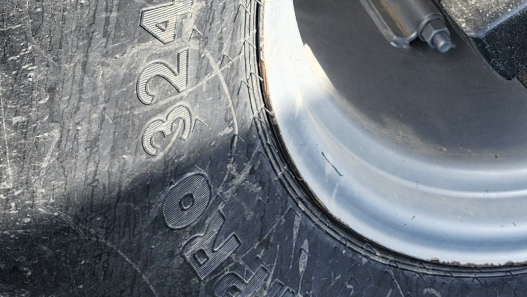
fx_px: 1314
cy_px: -267
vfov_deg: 11.7
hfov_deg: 22.4
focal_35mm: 94
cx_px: 421
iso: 25
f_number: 1.8
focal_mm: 5.54
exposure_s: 1/294
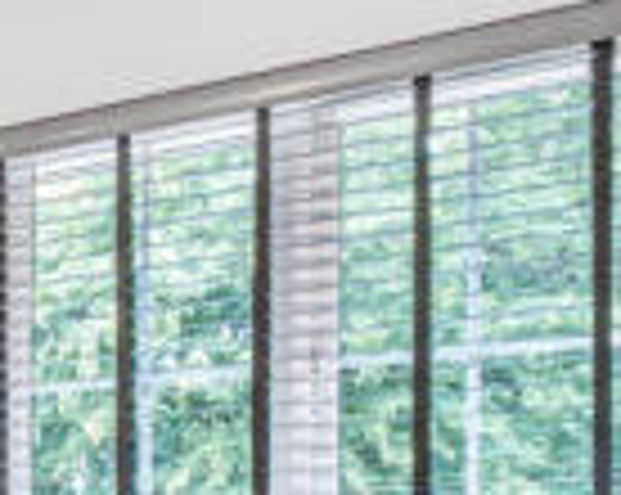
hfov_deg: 18.9
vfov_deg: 21.5
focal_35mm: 67
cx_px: -592
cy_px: 551
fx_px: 1230
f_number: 20
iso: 400
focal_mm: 10
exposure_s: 1/1.43
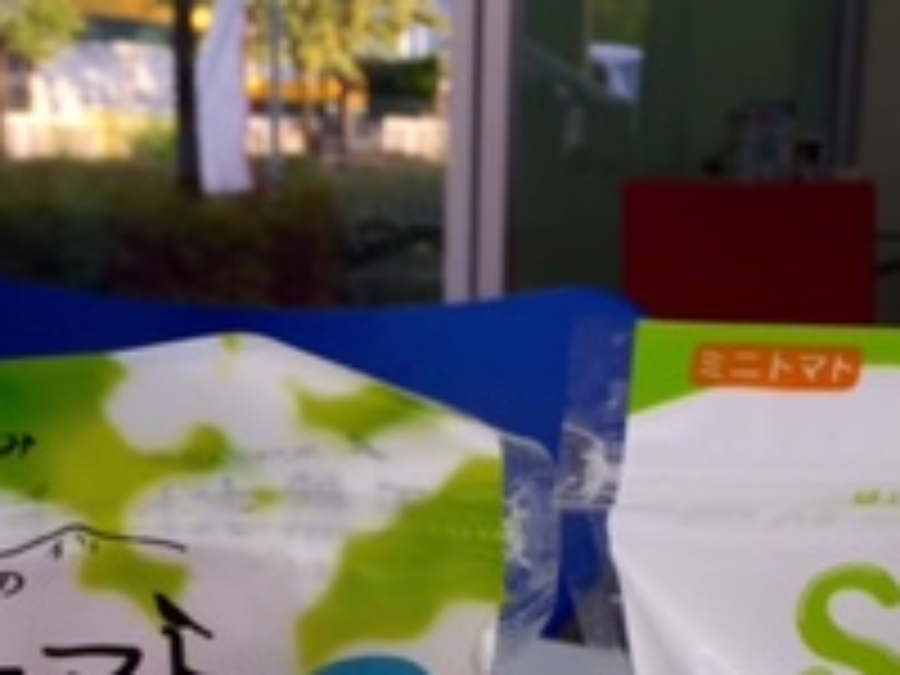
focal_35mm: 93
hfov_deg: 21.0
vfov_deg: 15.1
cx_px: 342
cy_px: 900
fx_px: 2418
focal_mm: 4.15
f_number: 2.2
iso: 32
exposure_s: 1/122
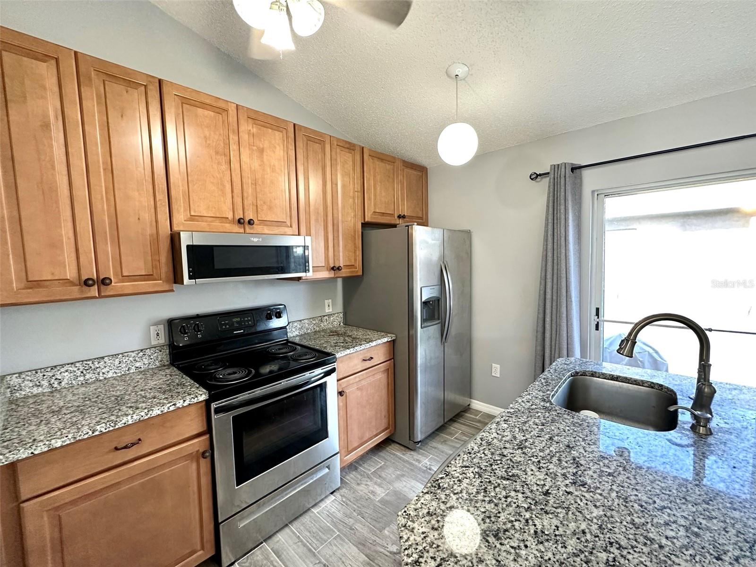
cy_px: 284
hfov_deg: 102.1
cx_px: 378
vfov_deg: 85.7
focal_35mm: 14
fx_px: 306
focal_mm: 2.22
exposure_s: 1/60
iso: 250
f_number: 2.2
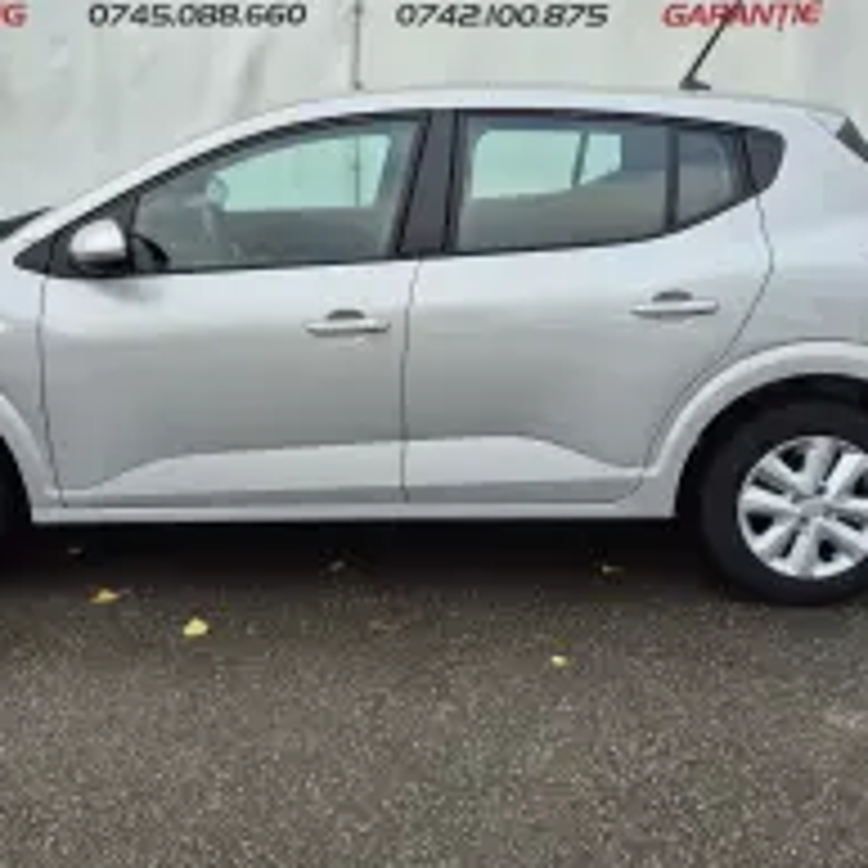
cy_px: 310
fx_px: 1078
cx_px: 355
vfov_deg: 43.4
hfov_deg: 43.7
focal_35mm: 38
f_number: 1.8
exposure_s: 1/245
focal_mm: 5.4
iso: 25
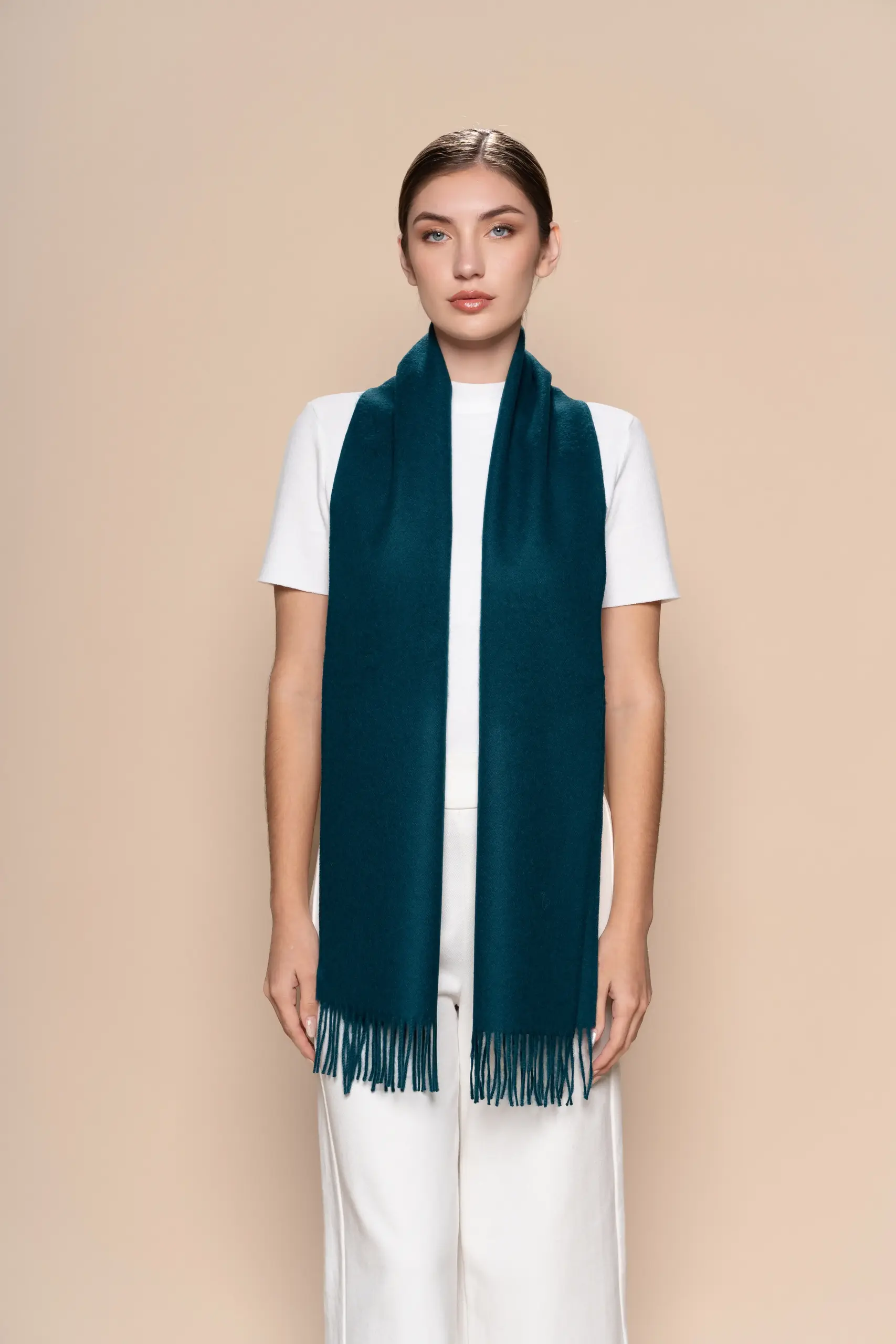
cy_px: 672
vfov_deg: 28.8
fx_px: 2613
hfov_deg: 19.5
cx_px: 448
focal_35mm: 70
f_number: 6.3
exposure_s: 1/200
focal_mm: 70
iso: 100
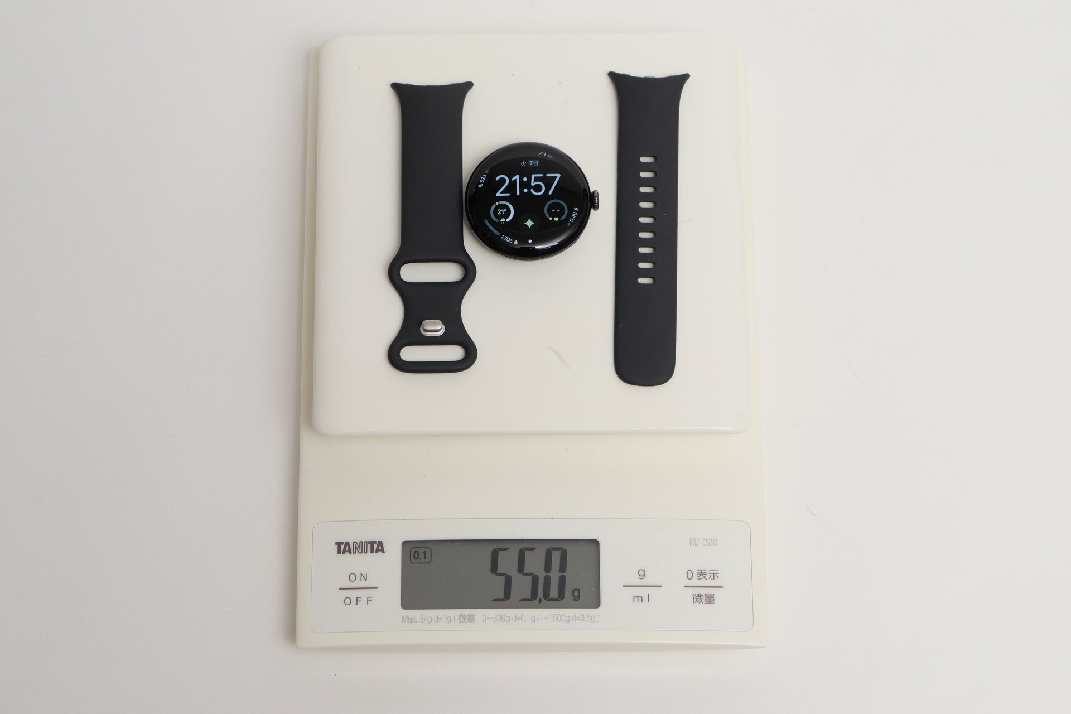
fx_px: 2469
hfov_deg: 24.5
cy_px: 357
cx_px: 536
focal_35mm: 83
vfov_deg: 16.5
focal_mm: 40
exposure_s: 1/30
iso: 400
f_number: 7.1
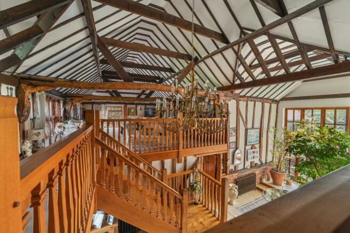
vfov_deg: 81.1
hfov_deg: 104.3
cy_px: 116
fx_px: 136
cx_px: 175
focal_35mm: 14
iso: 400
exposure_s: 1/2.5
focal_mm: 14
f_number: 8
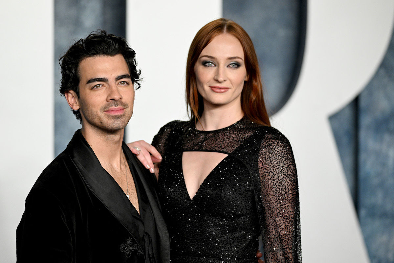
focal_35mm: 145
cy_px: 132
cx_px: 197
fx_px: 1587
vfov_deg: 9.5
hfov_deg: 14.2
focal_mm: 145
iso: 2000
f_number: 2.8
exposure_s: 1/1600
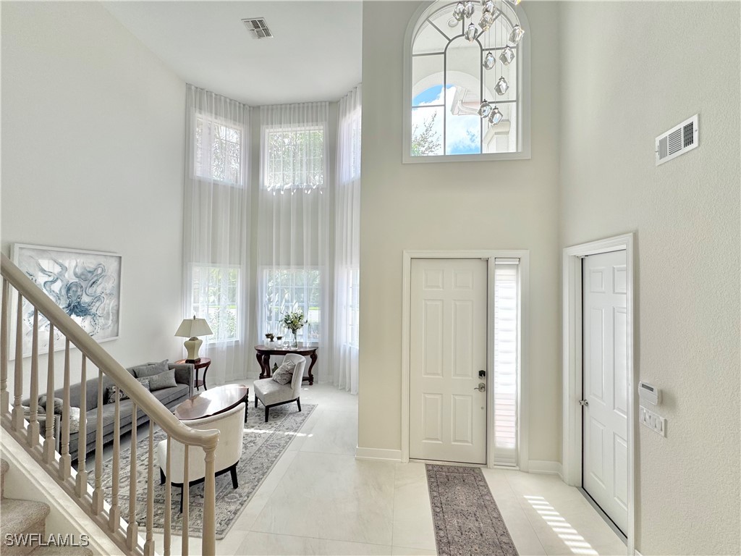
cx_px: 370
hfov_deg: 102.1
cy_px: 278
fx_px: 300
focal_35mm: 14
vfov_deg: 85.7
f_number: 2.2
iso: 40
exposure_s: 1/133
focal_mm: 2.22
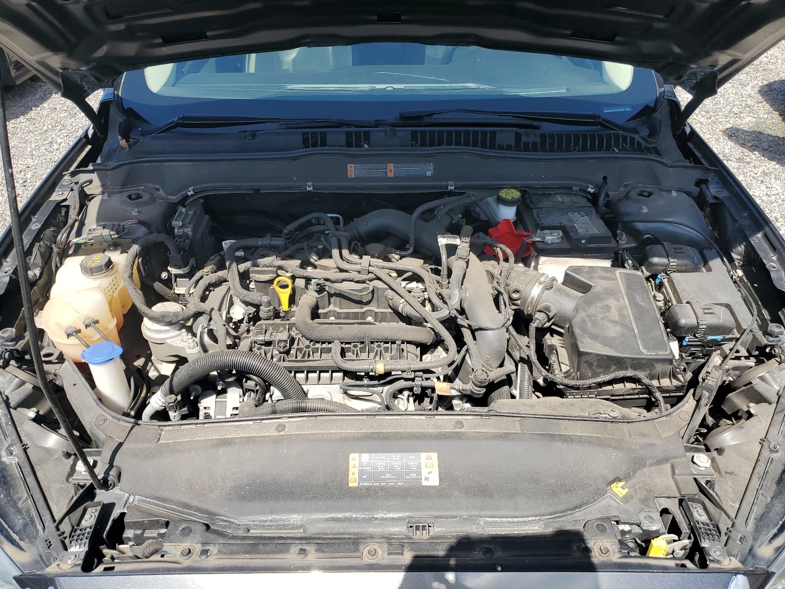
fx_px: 590
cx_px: 392
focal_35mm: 26
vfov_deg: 53.1
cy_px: 294
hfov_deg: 67.3
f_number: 1.5
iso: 50
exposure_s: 1/1667
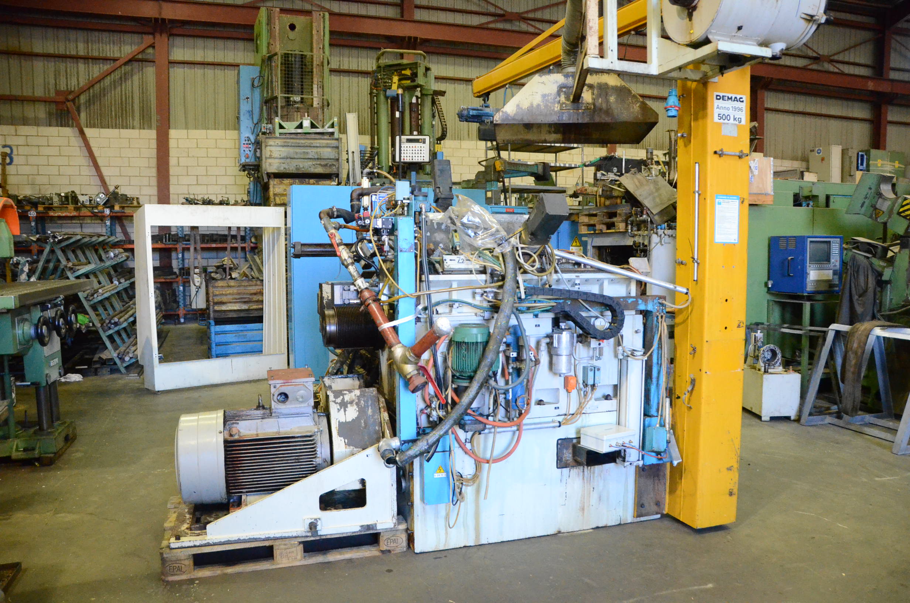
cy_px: 302
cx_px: 455
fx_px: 681
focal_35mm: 27
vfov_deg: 47.7
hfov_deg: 67.5
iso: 6400
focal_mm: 18
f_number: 3.5
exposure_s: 1/500
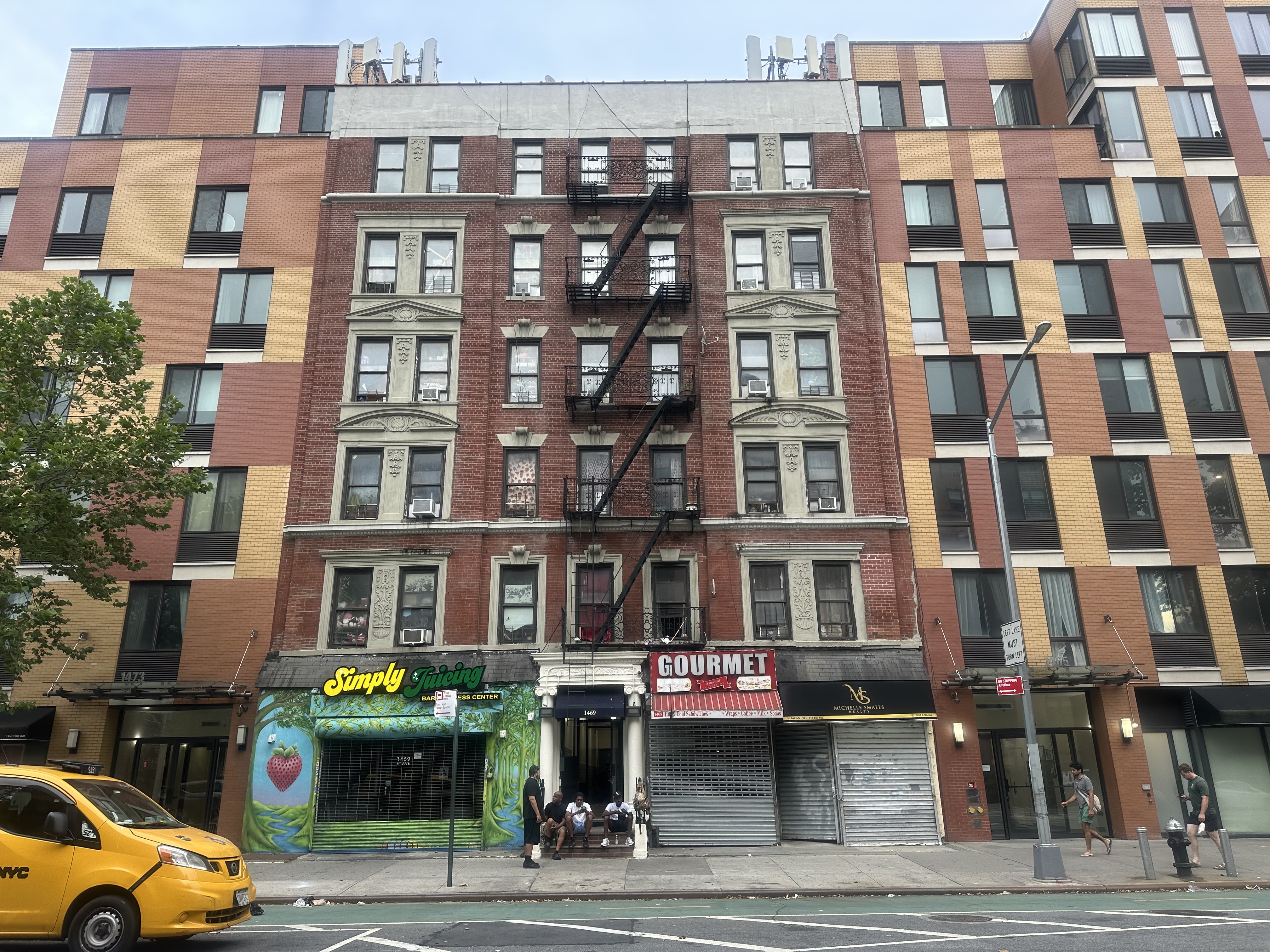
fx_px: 881
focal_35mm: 24
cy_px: 476
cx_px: 635
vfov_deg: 56.8
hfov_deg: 71.6
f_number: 1.78
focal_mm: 6.86
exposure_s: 1/207
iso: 80
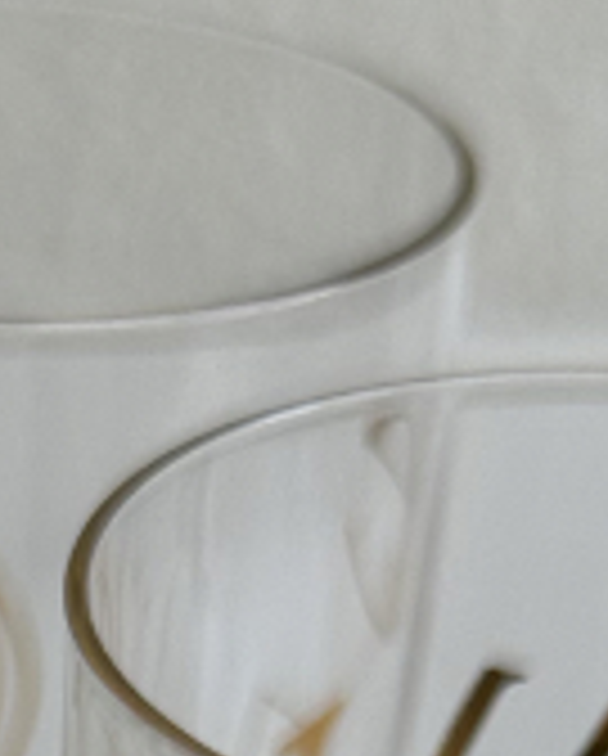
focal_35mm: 167
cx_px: -86
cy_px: 1822
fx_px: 3746
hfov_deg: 9.2
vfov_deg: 10.1
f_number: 1.8
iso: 64
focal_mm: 6.9
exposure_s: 1/161
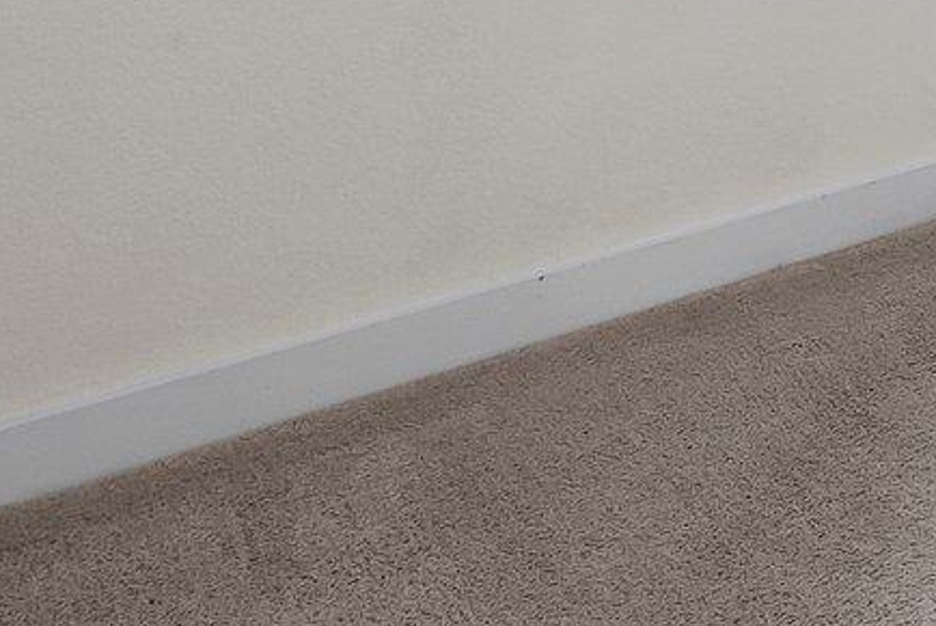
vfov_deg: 16.8
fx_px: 1717
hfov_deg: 19.6
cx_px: 1807
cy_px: -523
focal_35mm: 66
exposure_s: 1/8
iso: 1250
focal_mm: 14
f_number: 11
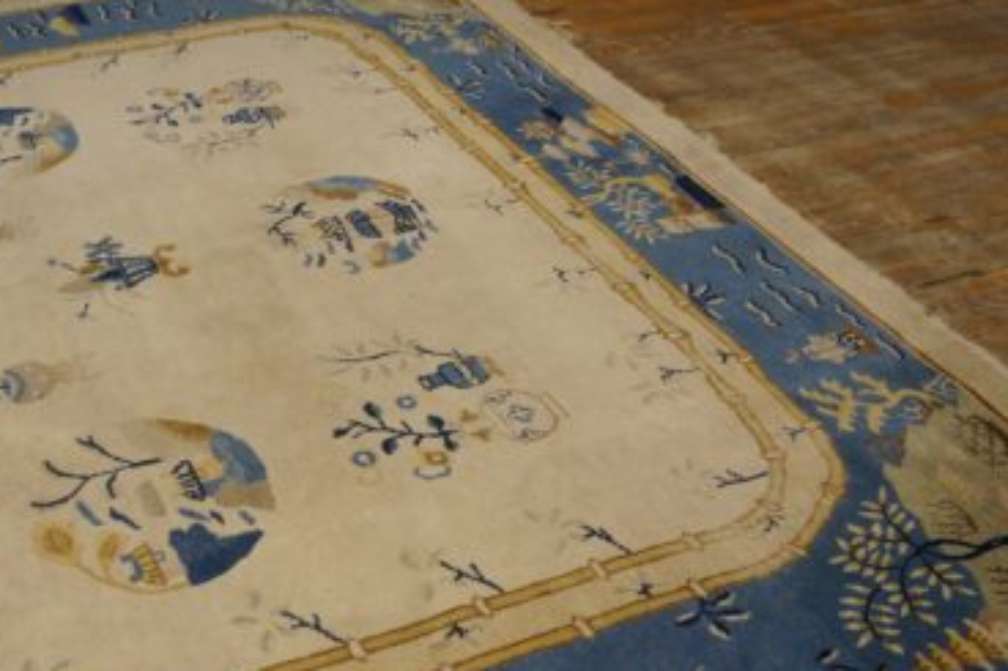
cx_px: 342
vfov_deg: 30.0
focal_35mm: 44
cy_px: 500
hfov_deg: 43.9
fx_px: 1231
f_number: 4
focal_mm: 18
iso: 320
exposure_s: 1/60
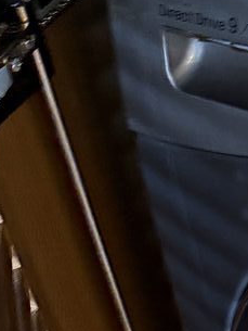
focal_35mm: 126
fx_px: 1203
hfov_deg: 10.6
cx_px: 533
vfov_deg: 14.7
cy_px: 473
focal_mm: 6.76
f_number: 1.78
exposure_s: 1/33
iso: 640
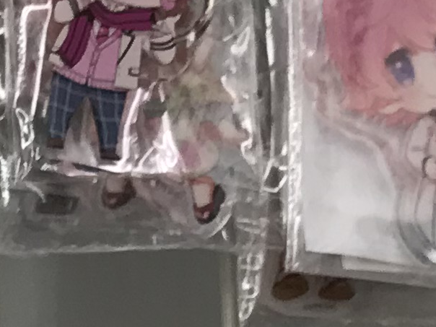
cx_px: -376
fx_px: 2355
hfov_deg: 10.0
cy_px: 656
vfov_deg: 7.6
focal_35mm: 187
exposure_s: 1/120
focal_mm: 3.99
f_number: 1.8
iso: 32
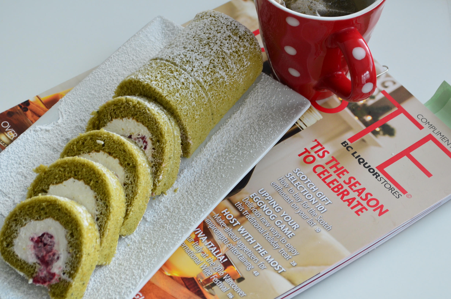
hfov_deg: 24.7
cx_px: 226
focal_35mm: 82
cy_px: 150
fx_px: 1031
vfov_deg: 16.5
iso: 450
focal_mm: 55
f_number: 8
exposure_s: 1/15
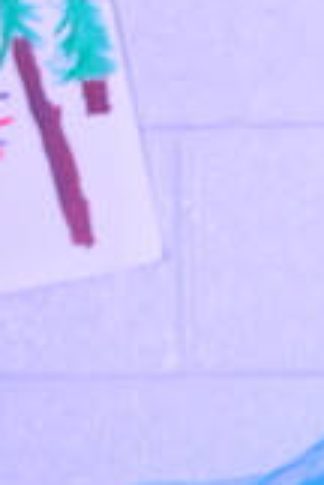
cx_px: 614
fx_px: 5130
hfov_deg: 3.6
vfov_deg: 5.3
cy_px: 1087
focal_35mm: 380
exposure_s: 1/30
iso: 1100
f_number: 5.3
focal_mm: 40
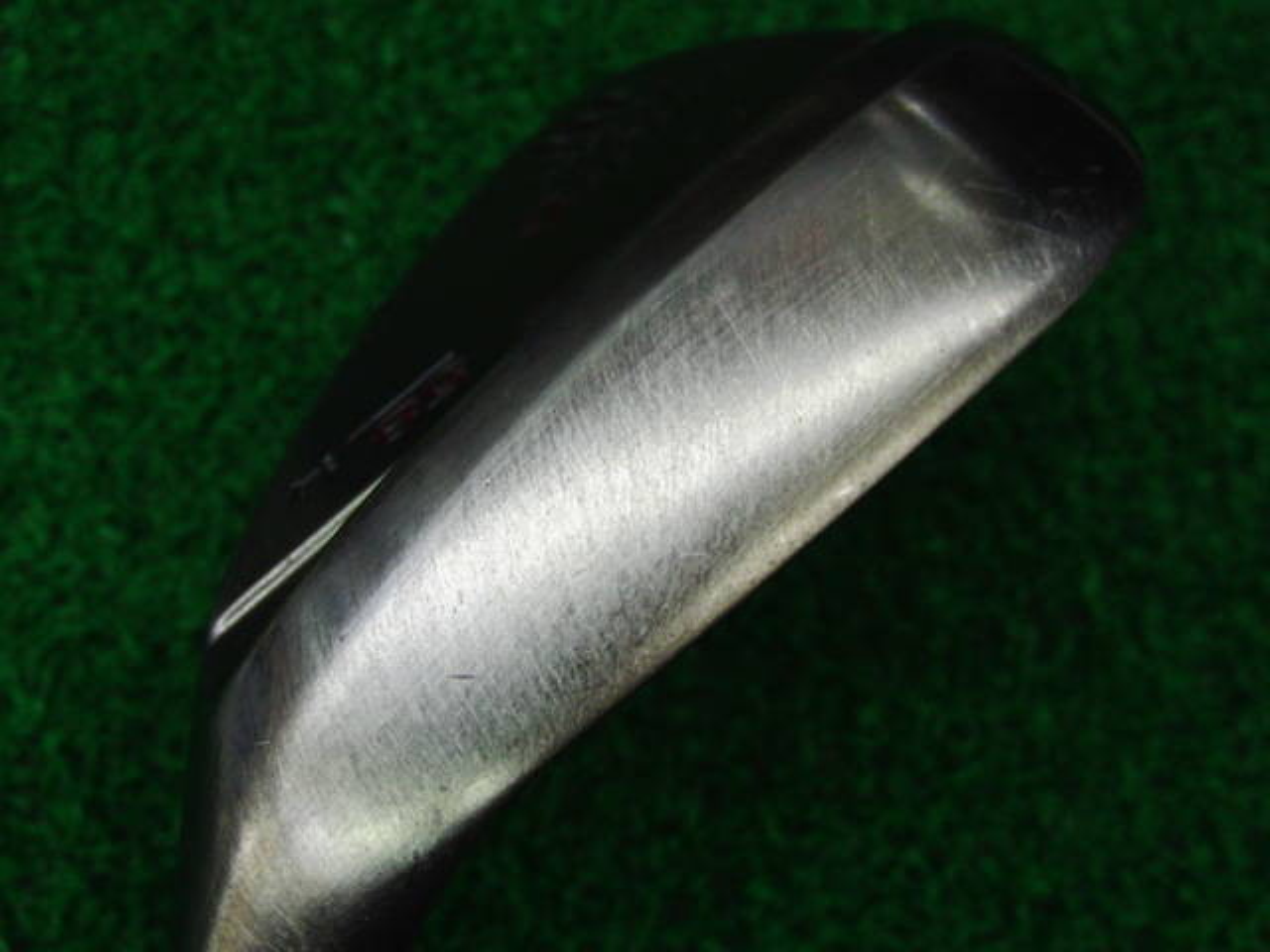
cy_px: 476
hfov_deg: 43.9
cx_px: 635
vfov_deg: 33.6
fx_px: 1578
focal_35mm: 43
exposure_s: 1/80
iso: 250
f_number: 3.7
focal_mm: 7.54
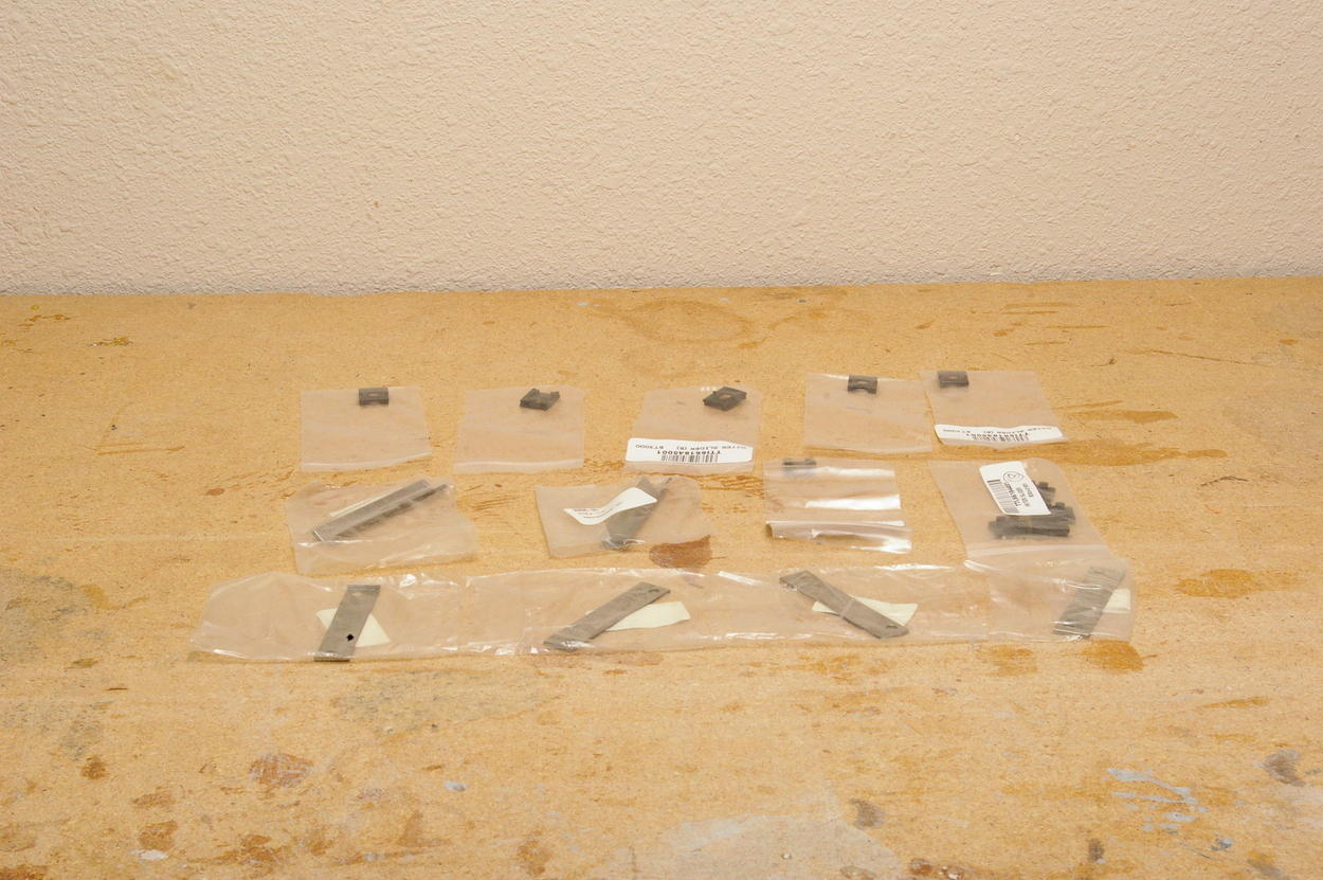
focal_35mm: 64
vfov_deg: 21.0
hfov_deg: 31.2
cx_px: 662
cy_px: 440
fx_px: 2368
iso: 1600
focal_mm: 43
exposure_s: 1/180
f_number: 22
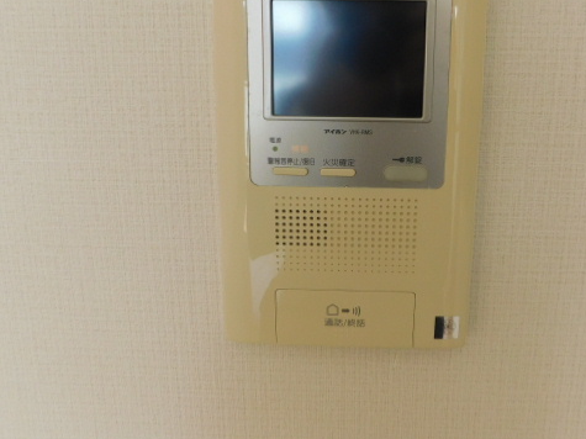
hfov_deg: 57.8
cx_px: 355
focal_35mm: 31
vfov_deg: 45.0
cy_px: 160
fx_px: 525
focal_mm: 4
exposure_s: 1/250
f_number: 3
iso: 125
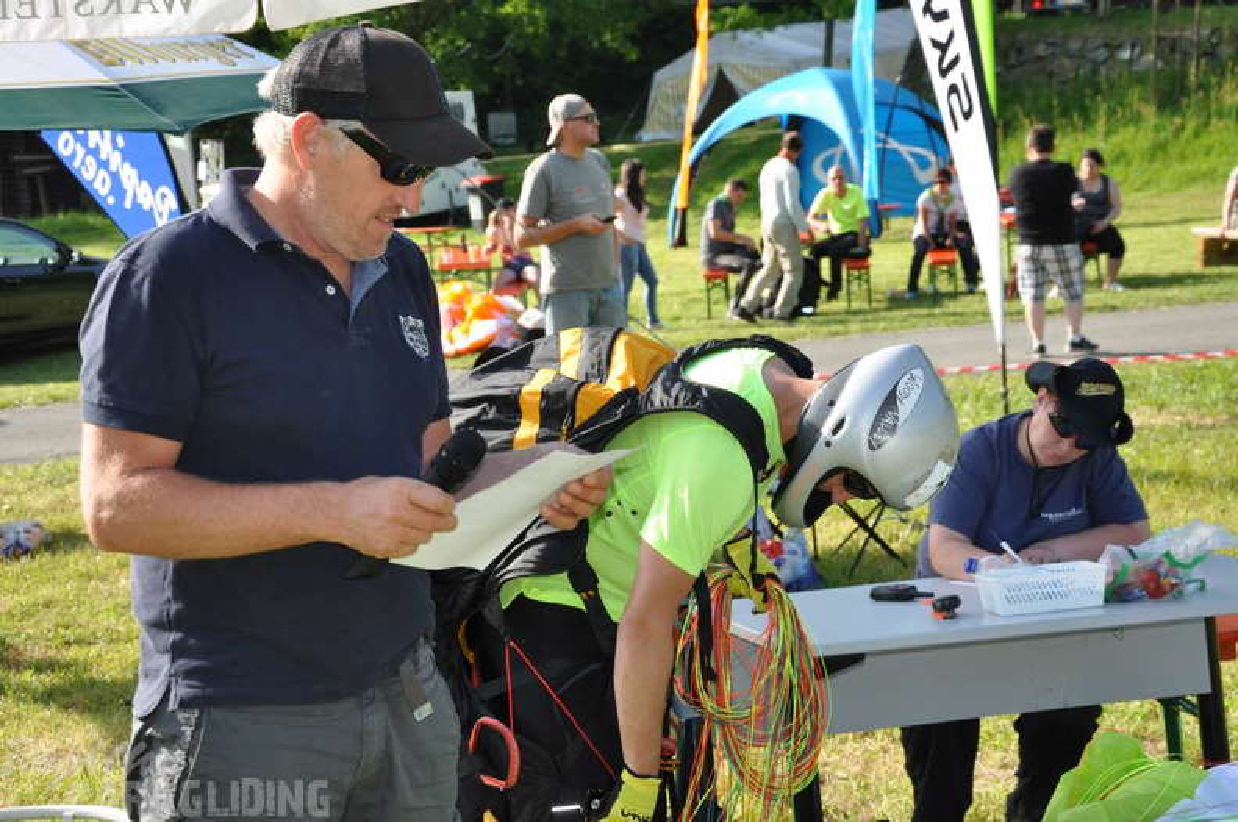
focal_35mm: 78
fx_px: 2679
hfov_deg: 26.0
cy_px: 411
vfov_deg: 17.4
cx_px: 619
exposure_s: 1/200
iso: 200
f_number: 7.1
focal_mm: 52
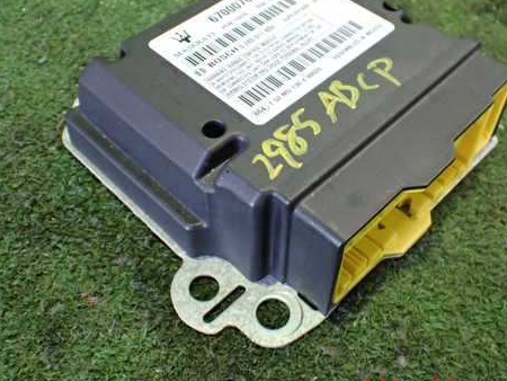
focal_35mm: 40
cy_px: 150
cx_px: 282
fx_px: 586
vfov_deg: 35.8
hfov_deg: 46.7
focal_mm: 5.4
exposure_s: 1/50
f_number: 2.3
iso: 800
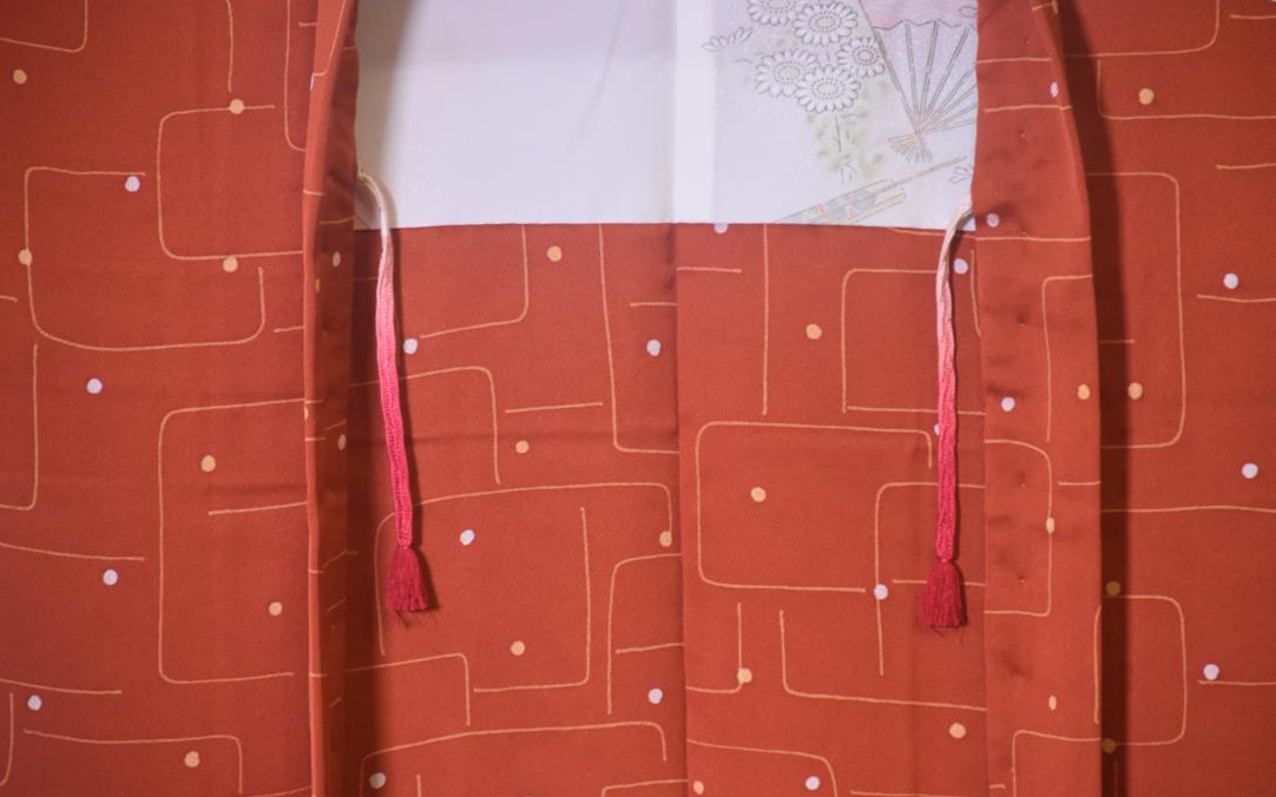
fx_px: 13317
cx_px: 638
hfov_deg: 5.5
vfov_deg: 3.4
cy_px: 399
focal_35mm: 383
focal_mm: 250
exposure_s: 1/125
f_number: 6.3
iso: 1800
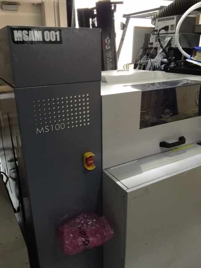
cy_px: 134
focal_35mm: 29
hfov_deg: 48.2
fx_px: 225
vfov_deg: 61.7
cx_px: 100
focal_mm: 4.15
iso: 125
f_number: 2.2
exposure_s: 1/10
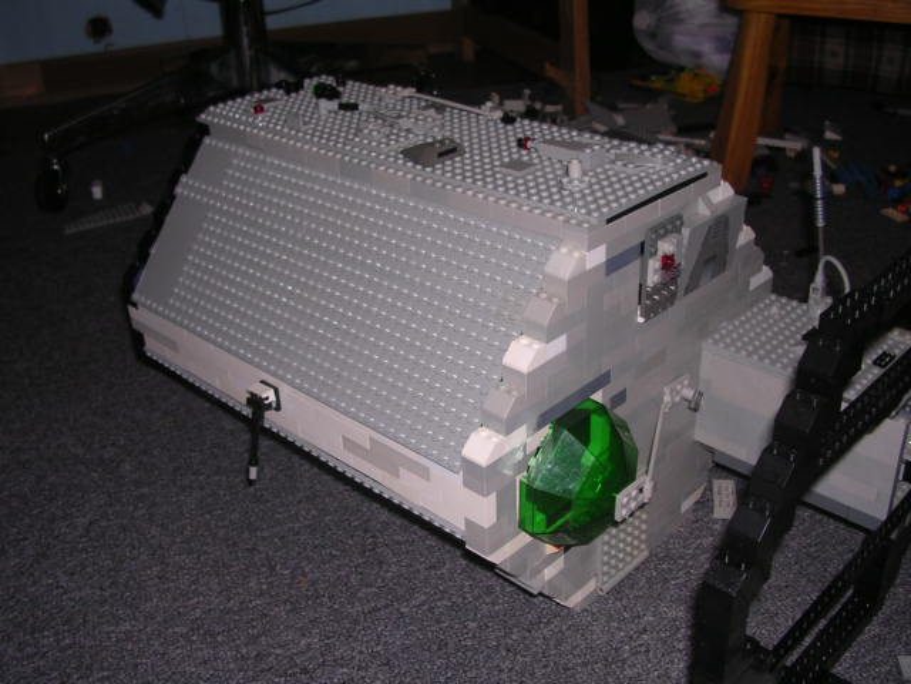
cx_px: 456
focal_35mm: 38
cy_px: 342
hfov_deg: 49.0
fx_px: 1000
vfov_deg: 37.7
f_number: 2.8
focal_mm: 5.8
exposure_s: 1/60.1
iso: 100
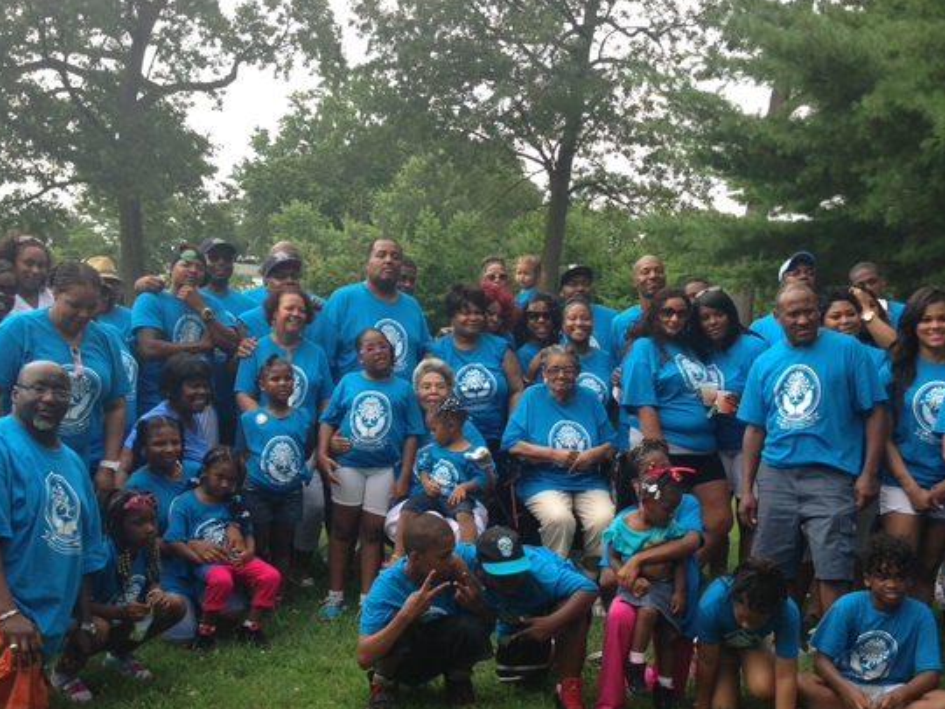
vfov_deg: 32.8
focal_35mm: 44
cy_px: 431
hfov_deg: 42.9
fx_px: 1201
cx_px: 483
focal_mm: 4.13
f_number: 2.4
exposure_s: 1/319
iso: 50
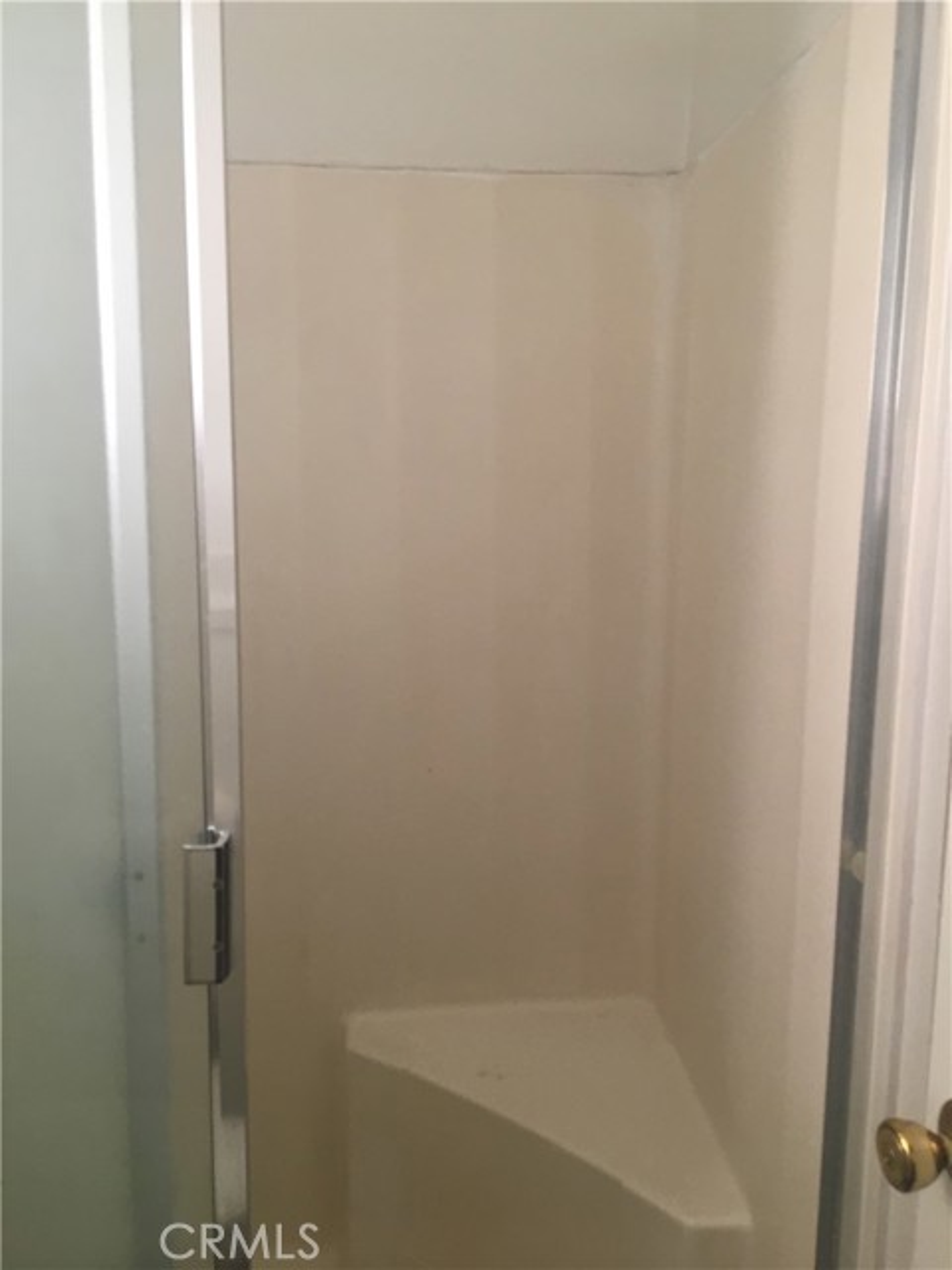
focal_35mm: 29
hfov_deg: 48.2
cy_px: 635
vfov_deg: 61.7
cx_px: 476
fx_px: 1063
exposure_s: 1/30
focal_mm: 4.15
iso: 64
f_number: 2.2
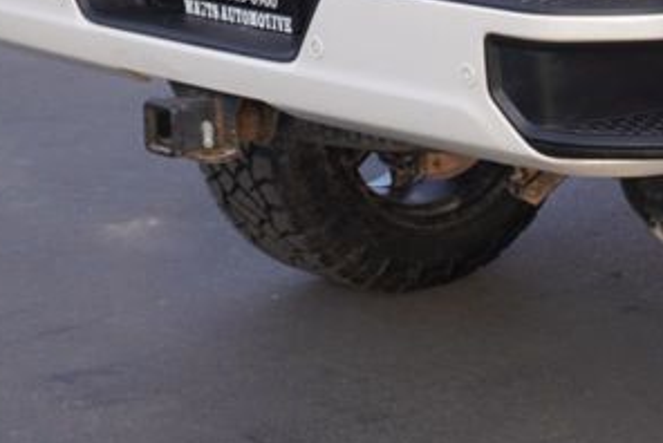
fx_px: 2391
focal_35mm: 130
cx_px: 898
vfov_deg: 10.4
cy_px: -69
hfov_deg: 15.0
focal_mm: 25
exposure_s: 1/100
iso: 100
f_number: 5
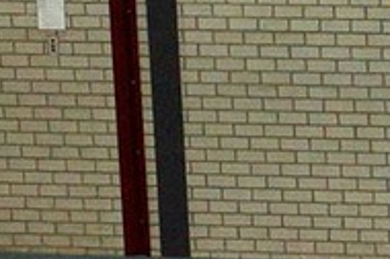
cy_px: 466
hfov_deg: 8.8
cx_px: 954
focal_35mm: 210
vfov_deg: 6.4
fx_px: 2271
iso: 1600
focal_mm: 26
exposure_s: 1/320
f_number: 4
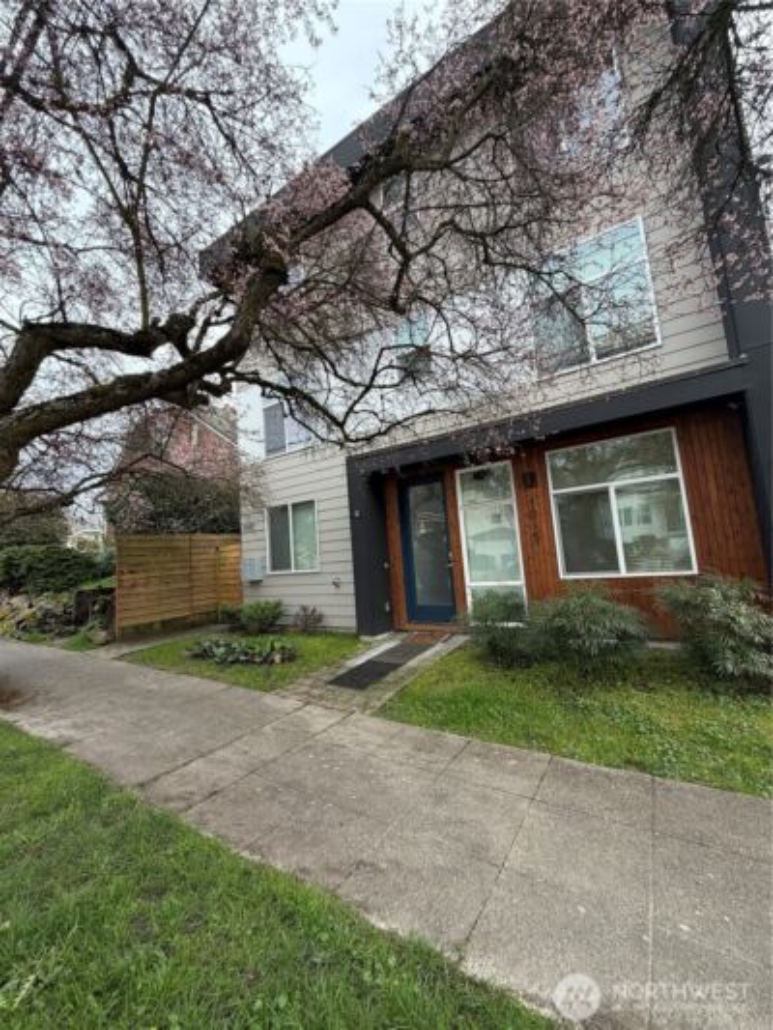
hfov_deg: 85.7
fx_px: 417
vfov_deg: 102.1
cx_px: 386
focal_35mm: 14
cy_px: 515
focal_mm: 2.22
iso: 64
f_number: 2.2
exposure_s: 1/121
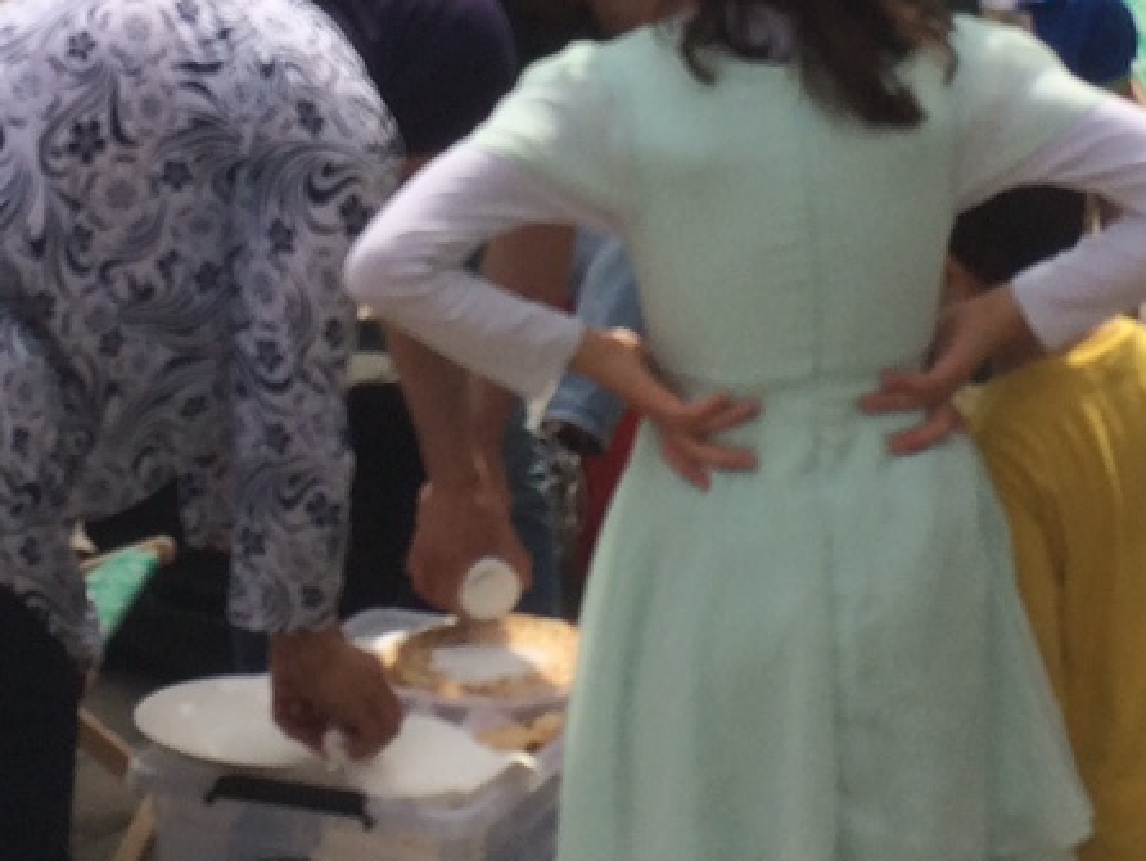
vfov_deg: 13.7
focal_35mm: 106
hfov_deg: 18.5
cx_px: 463
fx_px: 3511
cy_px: -57
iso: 32
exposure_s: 1/2415
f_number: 2.2
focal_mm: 4.15
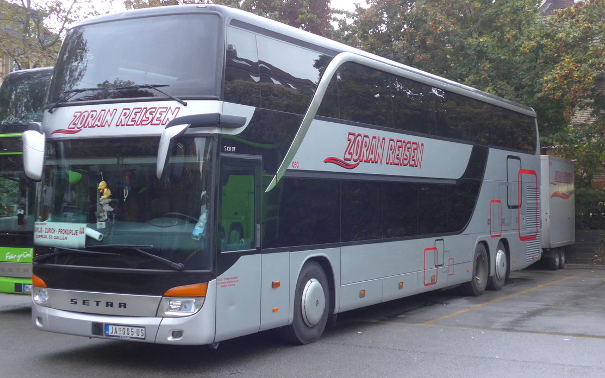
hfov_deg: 36.3
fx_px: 923
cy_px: 177
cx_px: 284
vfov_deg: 23.1
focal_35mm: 56
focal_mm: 10.1
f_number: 3.2
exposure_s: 1/25
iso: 400
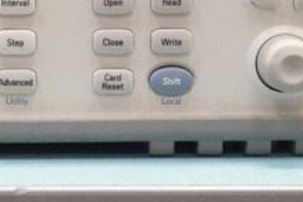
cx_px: 29
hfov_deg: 13.3
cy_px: 3
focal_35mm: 154
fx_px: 1292
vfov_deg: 8.9
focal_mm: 31
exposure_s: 1/60
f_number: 5
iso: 2500
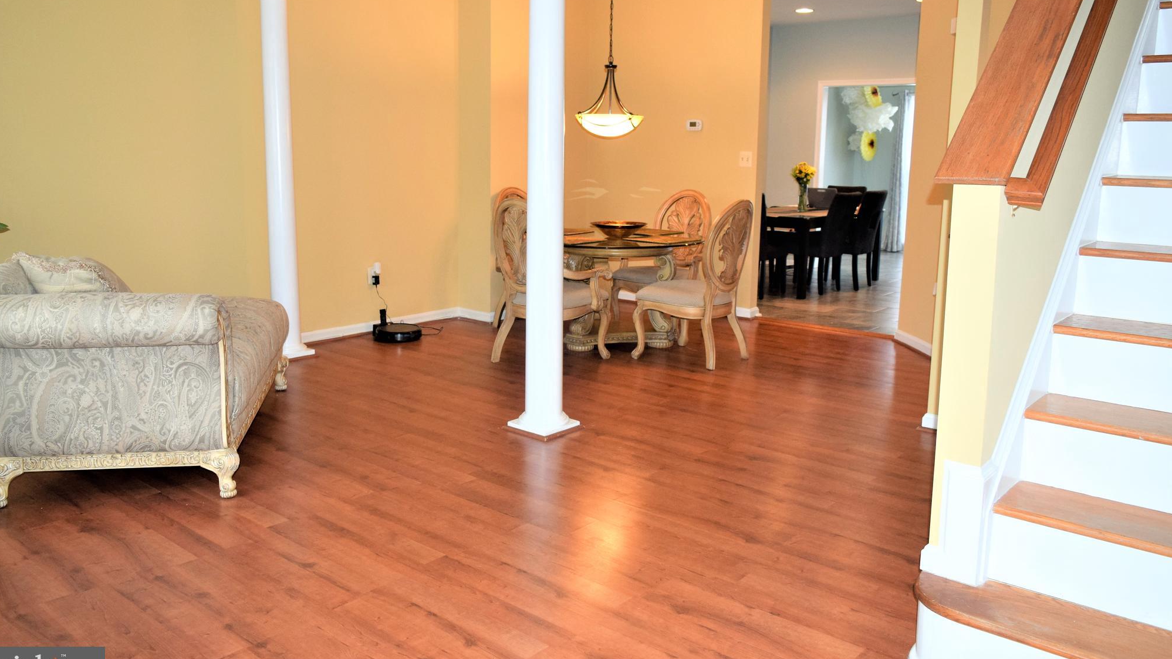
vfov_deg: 40.1
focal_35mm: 29
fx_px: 901
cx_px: 576
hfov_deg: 66.1
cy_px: 289
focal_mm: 18
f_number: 5
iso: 800
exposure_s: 1/100
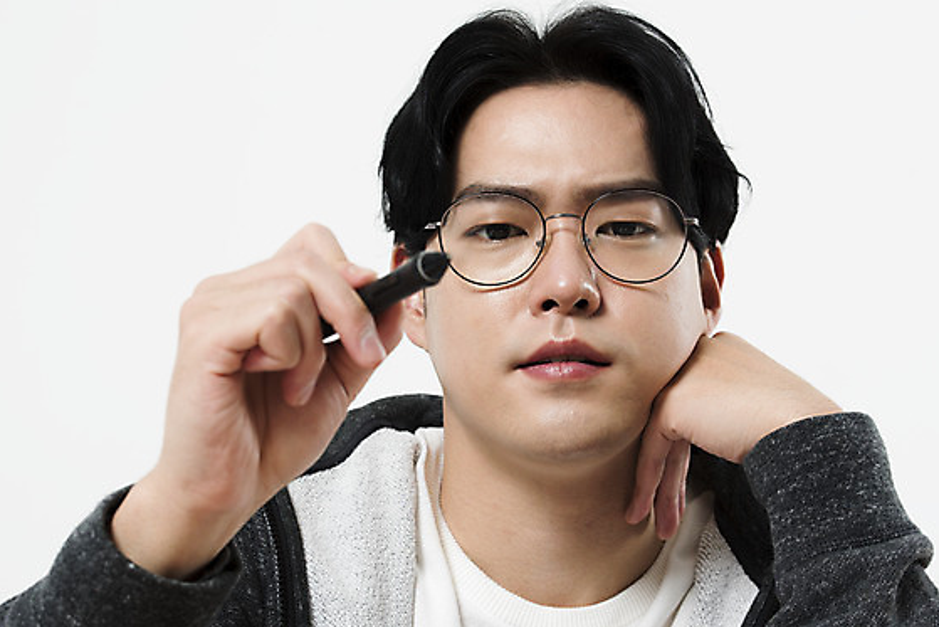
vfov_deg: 18.2
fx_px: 1957
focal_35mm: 75
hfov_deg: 27.0
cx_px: 498
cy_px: 333
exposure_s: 1/125
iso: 64
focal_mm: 70
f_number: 8
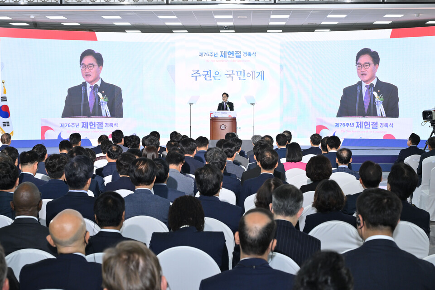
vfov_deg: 25.5
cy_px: 145
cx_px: 218
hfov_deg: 37.5
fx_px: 640
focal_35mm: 53
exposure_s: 1/125
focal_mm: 53
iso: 1600
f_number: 6.3
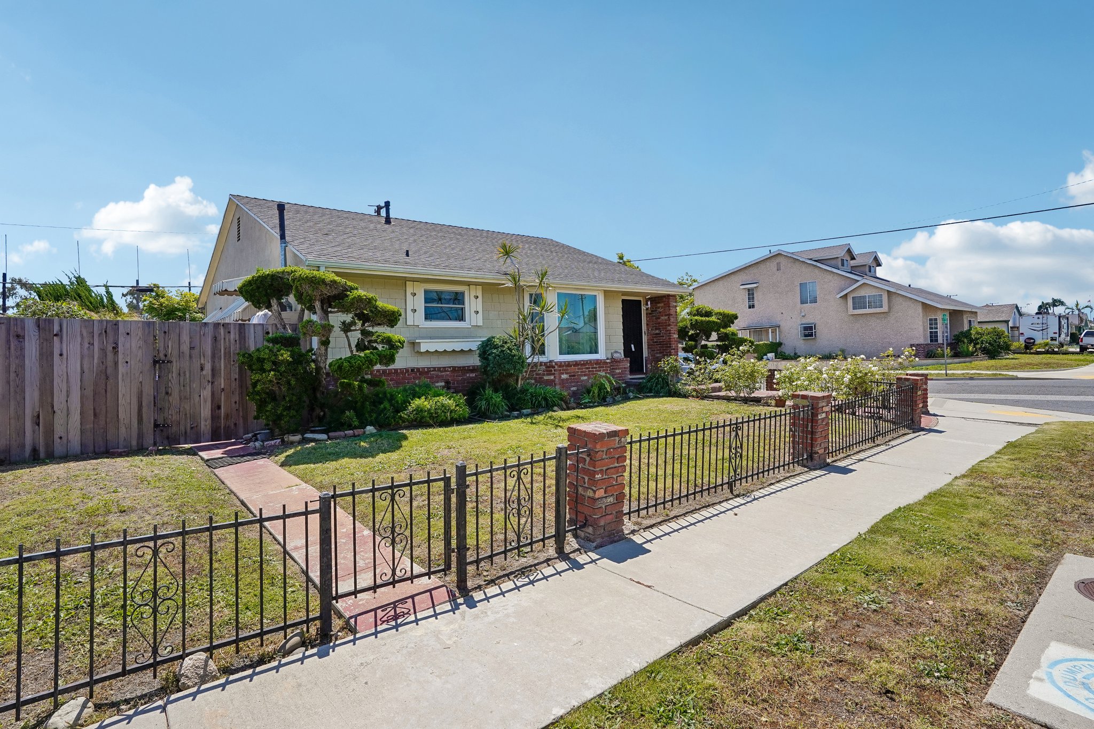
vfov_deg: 70.4
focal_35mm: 17
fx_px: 517
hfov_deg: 93.3
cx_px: 547
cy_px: 364
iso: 400
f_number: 8
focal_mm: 17
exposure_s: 1/800
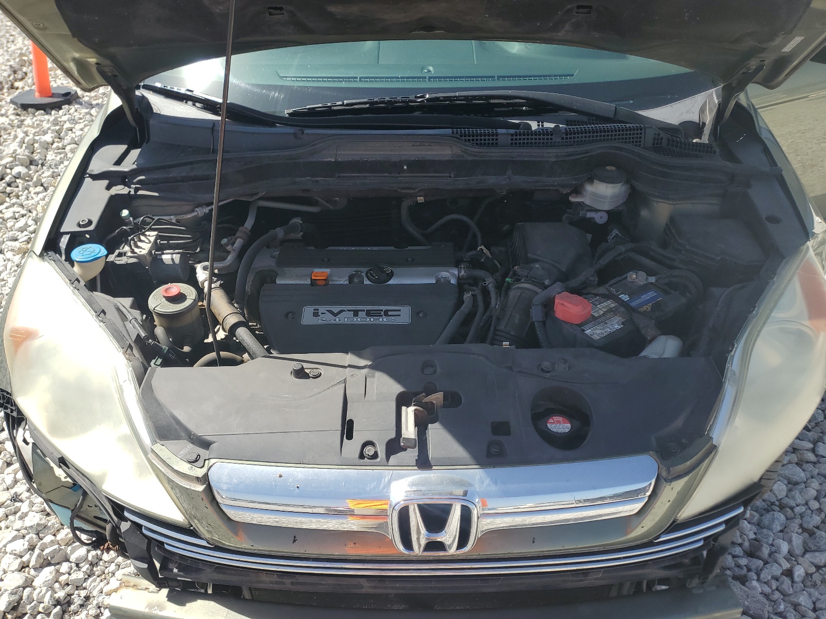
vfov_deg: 53.1
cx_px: 413
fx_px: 620
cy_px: 310
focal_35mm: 26
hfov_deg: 67.3
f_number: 1.5
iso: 50
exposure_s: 1/2000
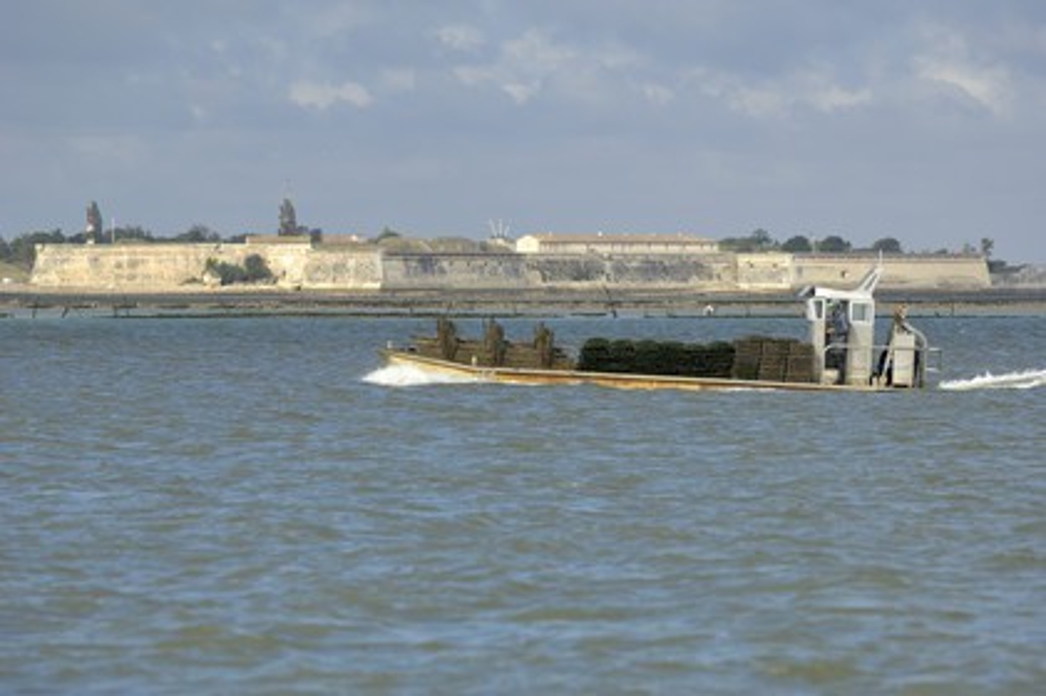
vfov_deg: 5.7
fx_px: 6968
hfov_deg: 8.6
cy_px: 348
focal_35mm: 240
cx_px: 523
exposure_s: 1/1000
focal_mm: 160
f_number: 3.5
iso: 100
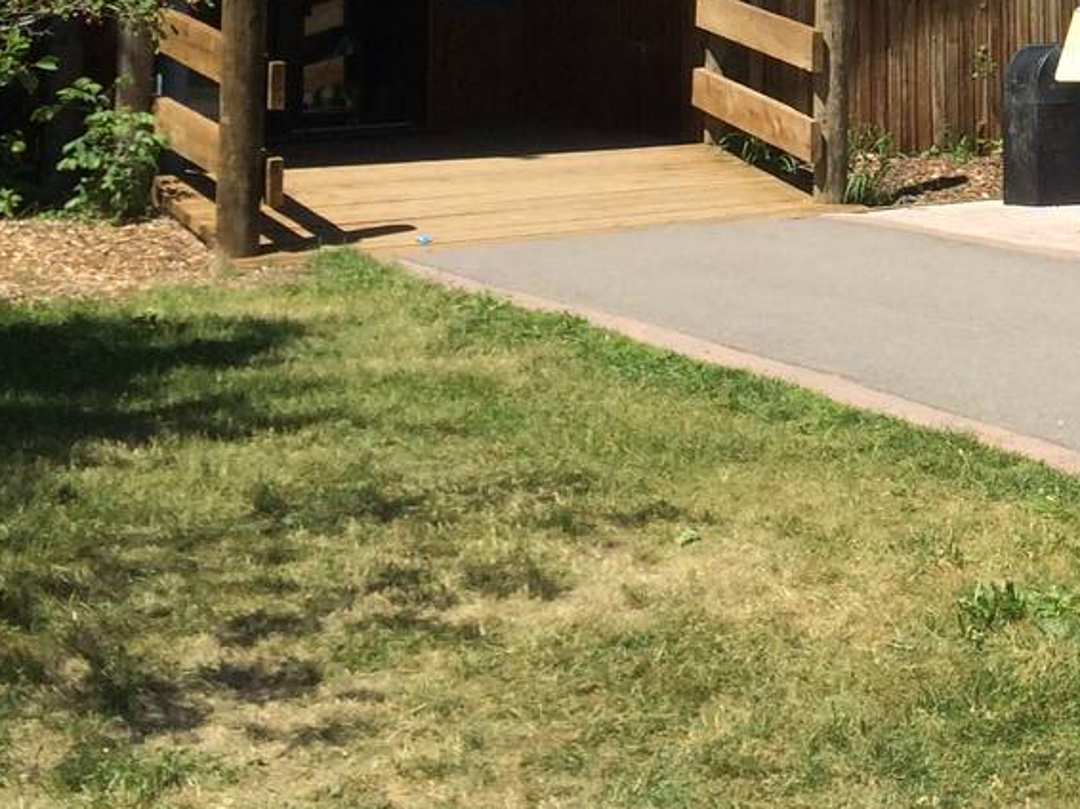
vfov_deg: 16.9
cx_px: 1229
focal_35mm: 82
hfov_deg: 22.3
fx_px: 2557
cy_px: -269
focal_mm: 4.15
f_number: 2.2
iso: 32
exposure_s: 1/2053
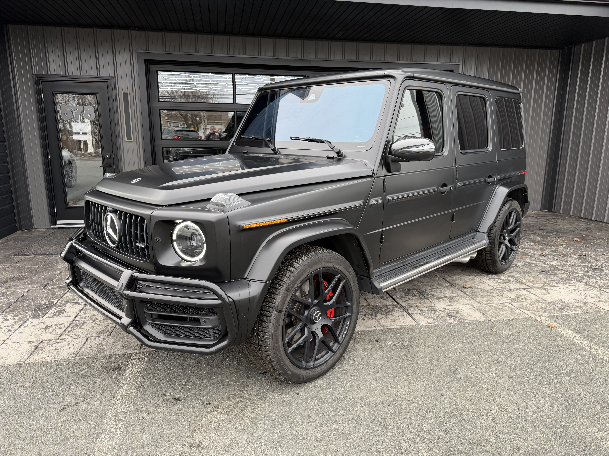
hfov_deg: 71.6
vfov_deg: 56.8
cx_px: 304
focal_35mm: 24
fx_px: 422
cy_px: 228
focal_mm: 6.76
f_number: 1.78
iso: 80
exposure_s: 1/555
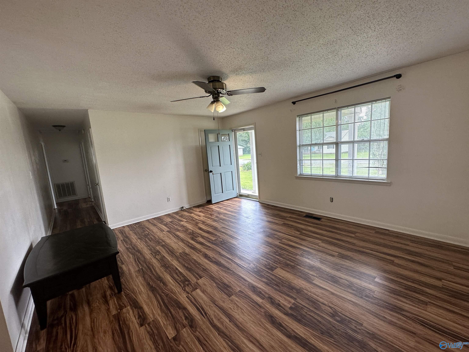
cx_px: 234
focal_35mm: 14
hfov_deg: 102.1
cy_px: 176
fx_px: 190
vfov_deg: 85.7
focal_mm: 2.22
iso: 80
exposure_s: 1/120
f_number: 2.2
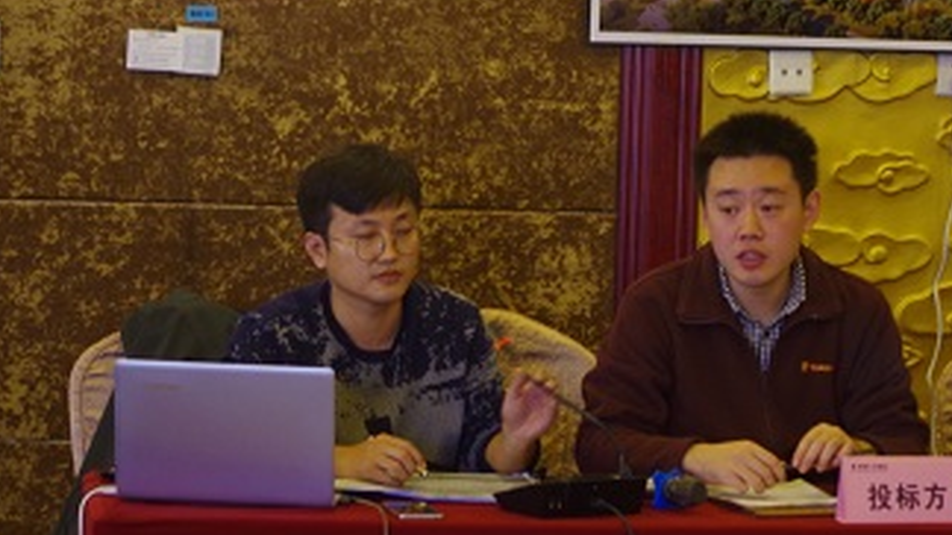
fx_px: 3710
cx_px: 582
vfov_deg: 8.2
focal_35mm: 147
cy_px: 122
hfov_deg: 14.6
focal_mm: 55
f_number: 5.6
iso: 400
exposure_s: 1/10
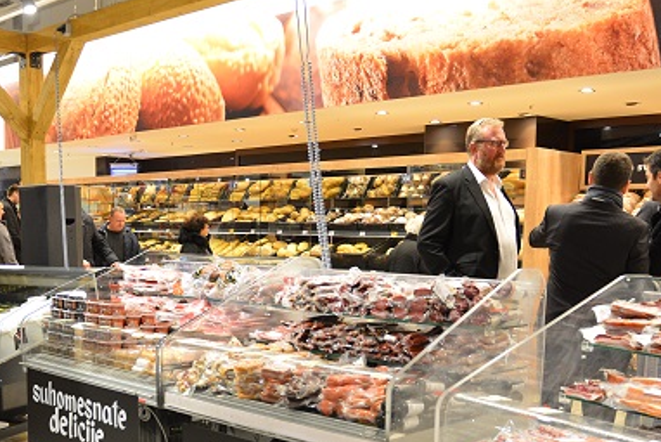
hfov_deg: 44.4
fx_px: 808
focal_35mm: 44
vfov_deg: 30.0
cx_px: 284
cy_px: 332
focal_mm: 24
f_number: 2.8
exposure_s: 1/200
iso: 1600
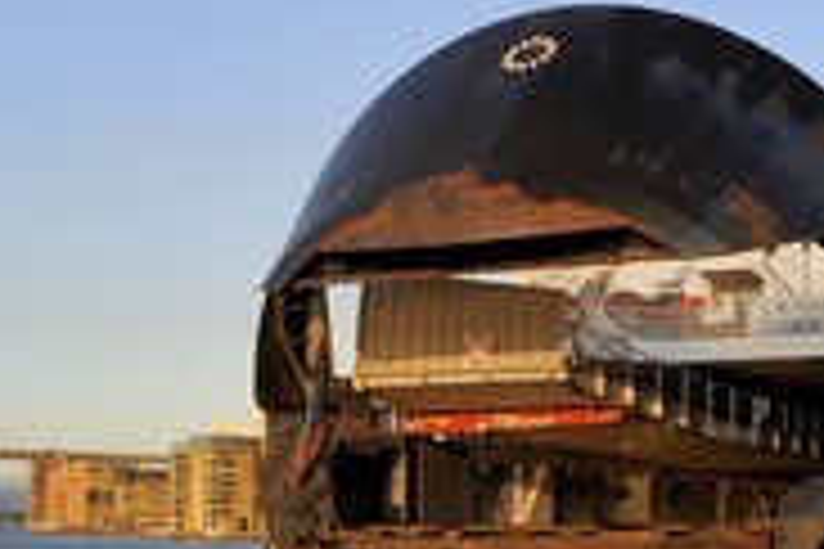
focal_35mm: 87
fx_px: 1991
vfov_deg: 15.6
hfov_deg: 23.3
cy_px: 441
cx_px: 329
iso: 200
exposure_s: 1/80
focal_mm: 38
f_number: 16
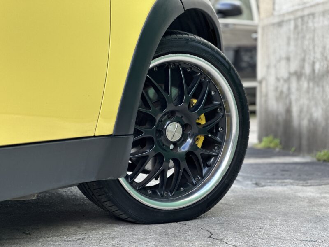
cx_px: 164
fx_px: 732
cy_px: 124
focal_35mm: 77
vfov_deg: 19.1
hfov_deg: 25.3
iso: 100
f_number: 2.8
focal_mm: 9
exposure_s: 1/121
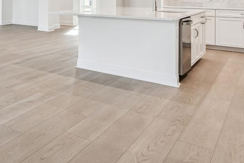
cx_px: -51
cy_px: -4
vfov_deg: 31.4
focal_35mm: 39
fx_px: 264
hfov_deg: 37.2
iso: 100
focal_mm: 10
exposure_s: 1/15
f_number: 7.1
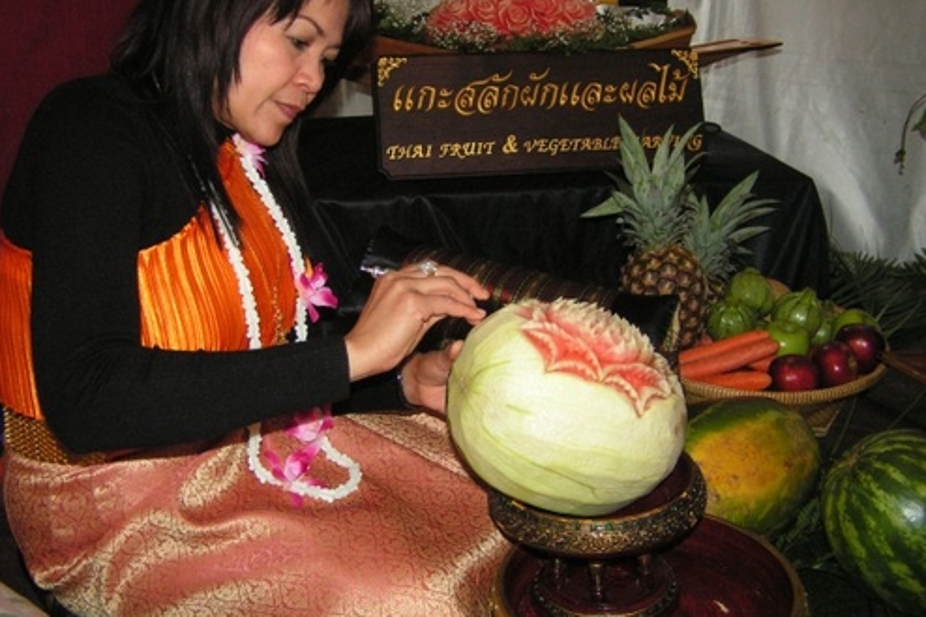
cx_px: 459
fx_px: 1028
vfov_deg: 33.3
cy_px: 271
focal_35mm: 40
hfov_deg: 48.5
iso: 200
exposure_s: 1/40
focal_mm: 6.3
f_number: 2.8
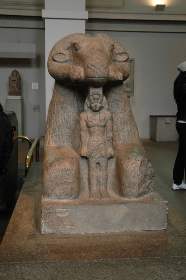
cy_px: 140
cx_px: 93
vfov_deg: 45.0
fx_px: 337
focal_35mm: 44
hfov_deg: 30.8
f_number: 4
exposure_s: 1/25
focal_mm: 29
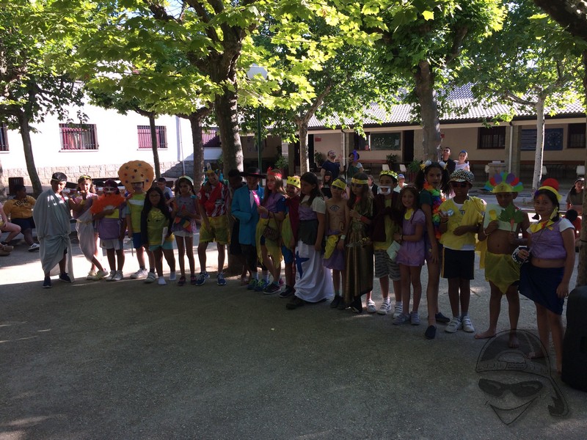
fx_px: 492
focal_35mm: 29
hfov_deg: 61.7
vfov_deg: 48.2
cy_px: 220
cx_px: 294
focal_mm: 4.15
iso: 32
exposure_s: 1/357
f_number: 2.2
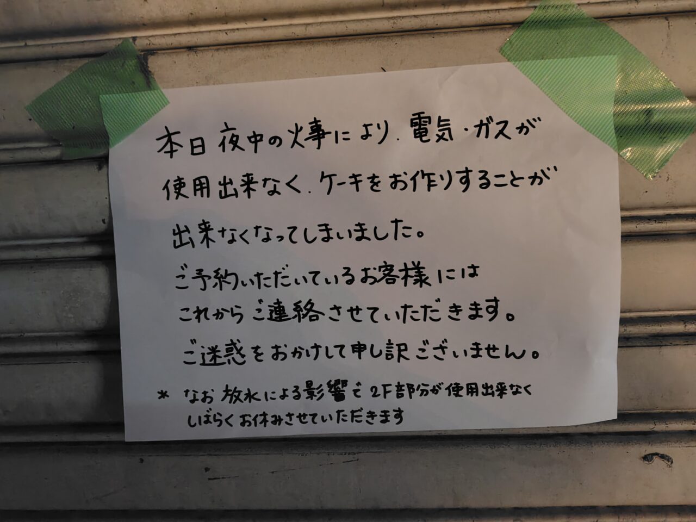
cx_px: 348
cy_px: 261
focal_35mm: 23
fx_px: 462
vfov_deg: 58.9
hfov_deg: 73.9
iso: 2638
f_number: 1.9
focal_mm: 5.6
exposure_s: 1/25
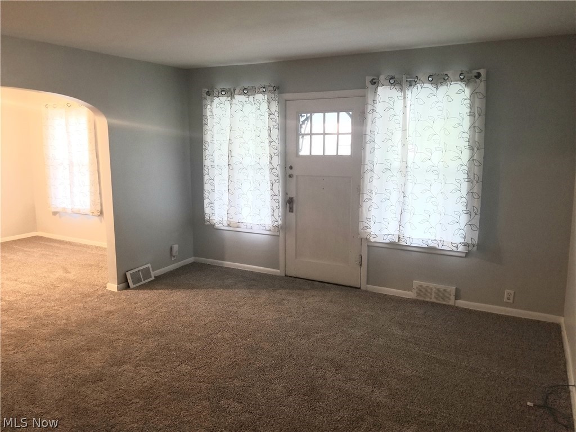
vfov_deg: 53.1
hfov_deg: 67.3
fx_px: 433
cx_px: 288
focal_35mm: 26
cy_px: 216
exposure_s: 1/20
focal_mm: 4.25
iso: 200
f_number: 1.7
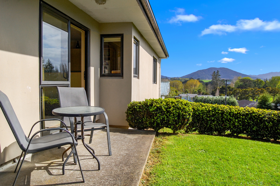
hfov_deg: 67.4
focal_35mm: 27
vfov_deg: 47.8
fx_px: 210
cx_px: 140
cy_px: 93
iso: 200
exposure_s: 1/320
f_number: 9
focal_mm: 18
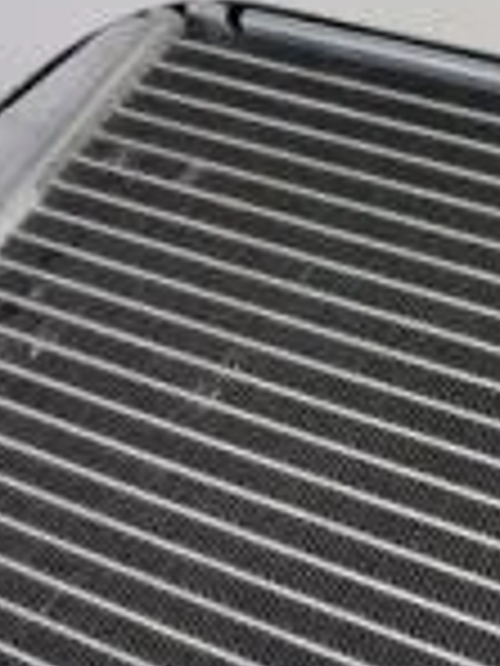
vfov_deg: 19.4
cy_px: 630
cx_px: 532
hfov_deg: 14.6
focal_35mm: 99
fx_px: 1907
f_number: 11
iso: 100
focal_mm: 22
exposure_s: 1/10
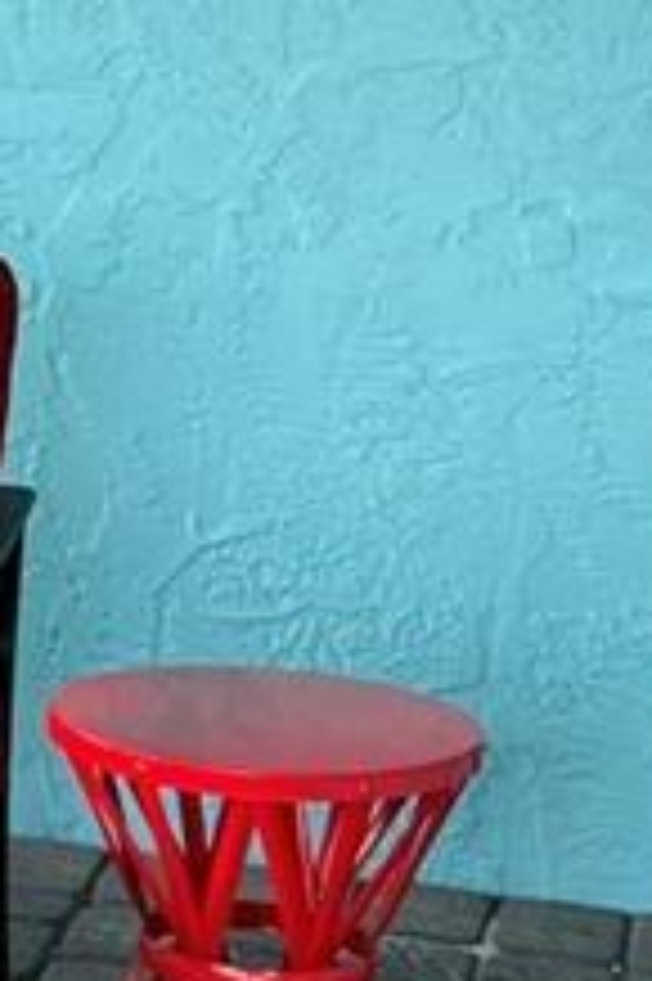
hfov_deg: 8.3
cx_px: -1003
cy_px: 216
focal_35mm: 149
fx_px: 4054
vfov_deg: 13.7
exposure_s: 1/164
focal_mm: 5.7
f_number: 1.5
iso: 40
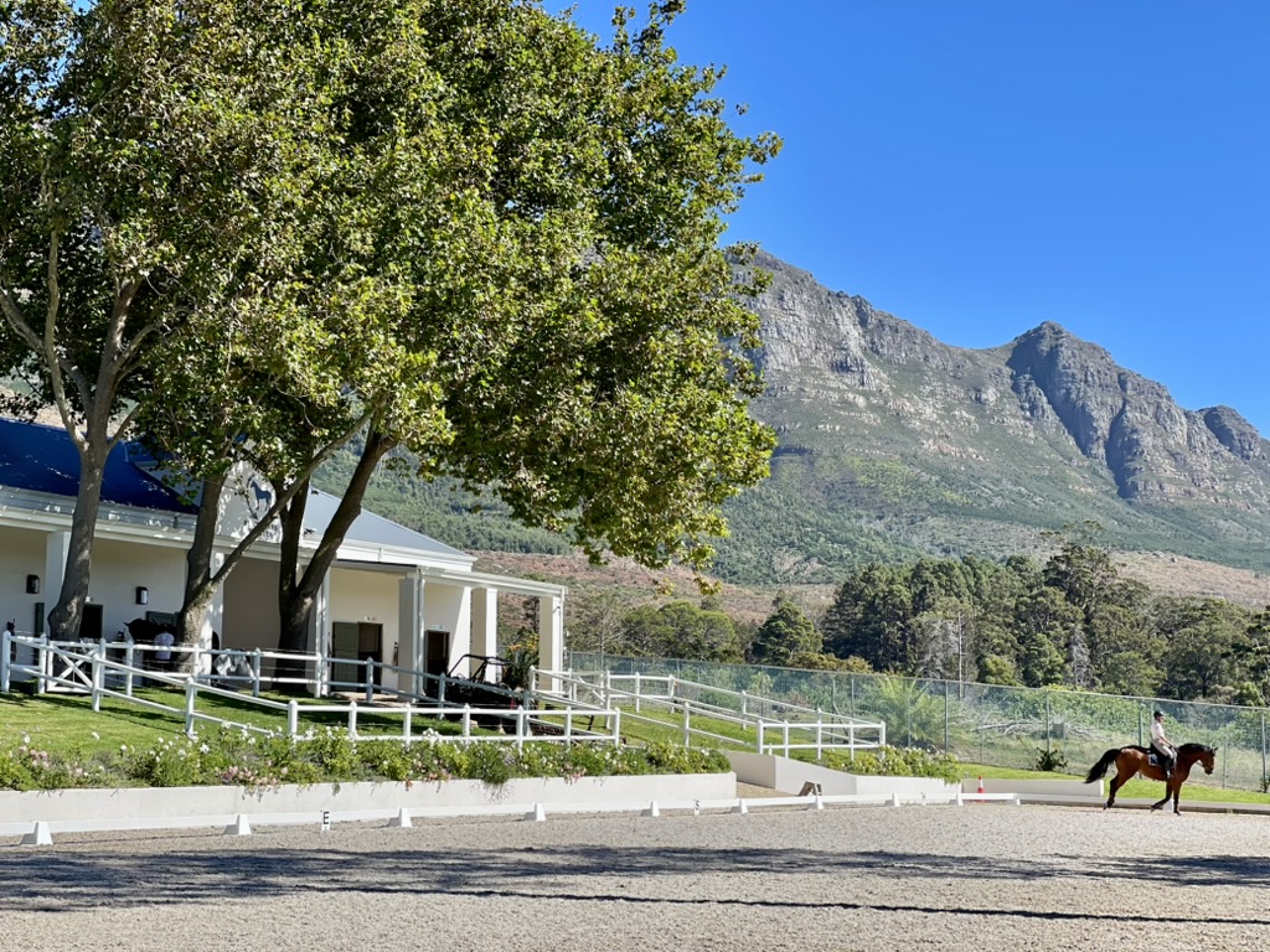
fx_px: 2348
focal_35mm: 64
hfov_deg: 30.3
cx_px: 635
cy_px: 476
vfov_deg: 22.9
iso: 20
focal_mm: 7.5
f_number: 2.2
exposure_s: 1/786
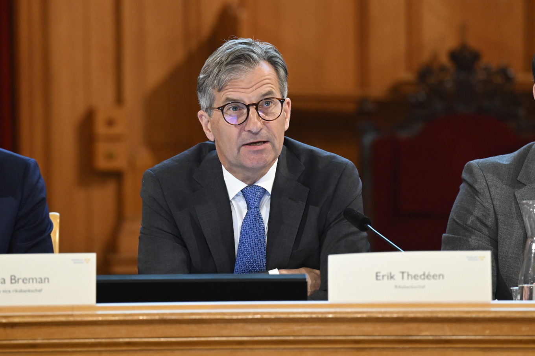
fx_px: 2970
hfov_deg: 10.3
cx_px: 268
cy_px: 178
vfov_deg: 6.9
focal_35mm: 200
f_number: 3.2
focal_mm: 200
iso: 2000
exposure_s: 1/125
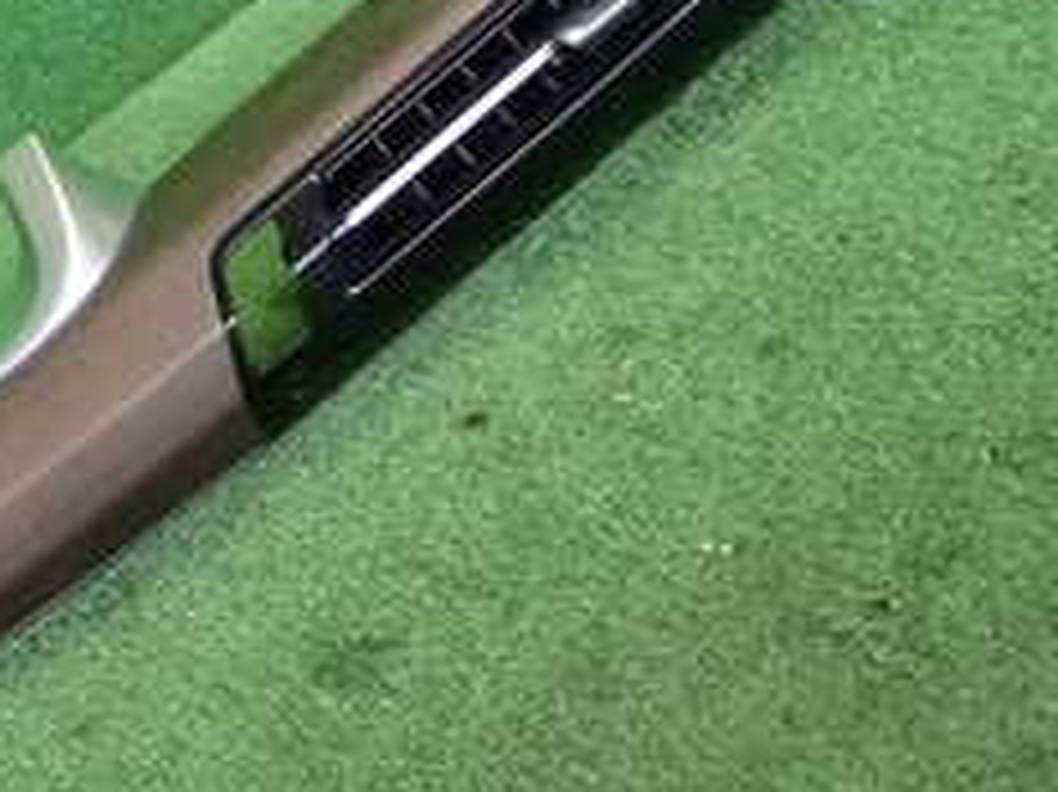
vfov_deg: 15.2
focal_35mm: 97
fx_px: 2963
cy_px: 441
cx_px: -113
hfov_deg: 19.4
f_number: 2.7
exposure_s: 1/125
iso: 1600
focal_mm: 6.83
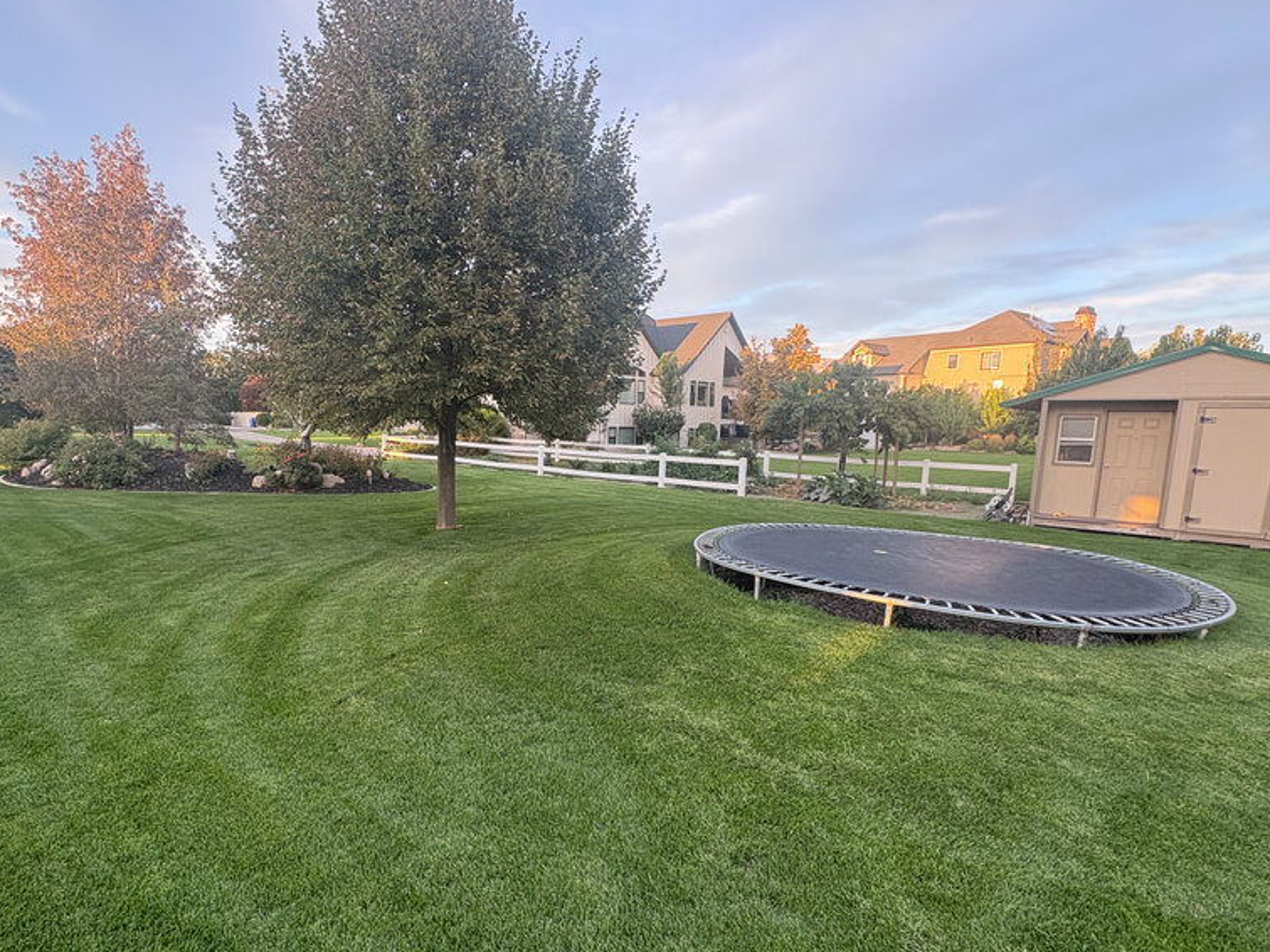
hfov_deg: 84.2
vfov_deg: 68.5
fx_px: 697
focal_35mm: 19
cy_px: 521
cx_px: 547
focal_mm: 2.22
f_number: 2.2
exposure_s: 1/100
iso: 125
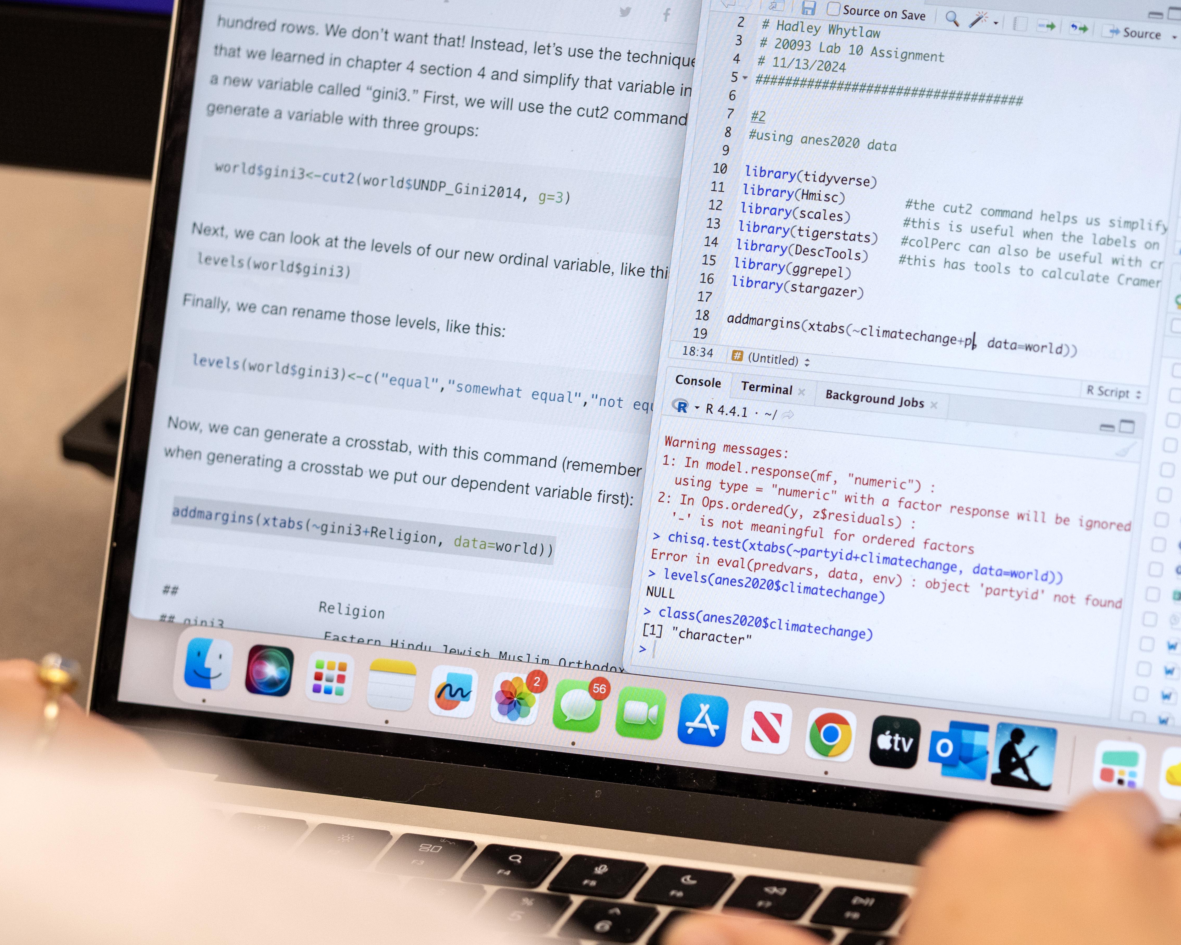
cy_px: 490
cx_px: 582
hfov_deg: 8.9
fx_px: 7585
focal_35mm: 217
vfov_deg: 7.1
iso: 800
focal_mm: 121
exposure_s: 1/160
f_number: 3.5
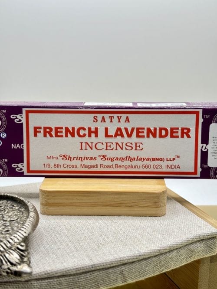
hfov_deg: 28.0
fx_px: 435
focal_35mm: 52
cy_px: 144
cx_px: 108
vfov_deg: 36.8
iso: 32
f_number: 1.6
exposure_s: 1/100
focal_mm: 5.96
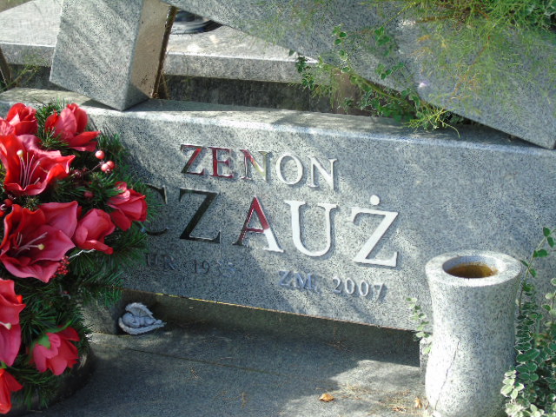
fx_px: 1510
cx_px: 278
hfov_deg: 20.9
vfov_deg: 15.7
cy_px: 208
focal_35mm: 94
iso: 80
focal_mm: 17
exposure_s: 1/125
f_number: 4.3
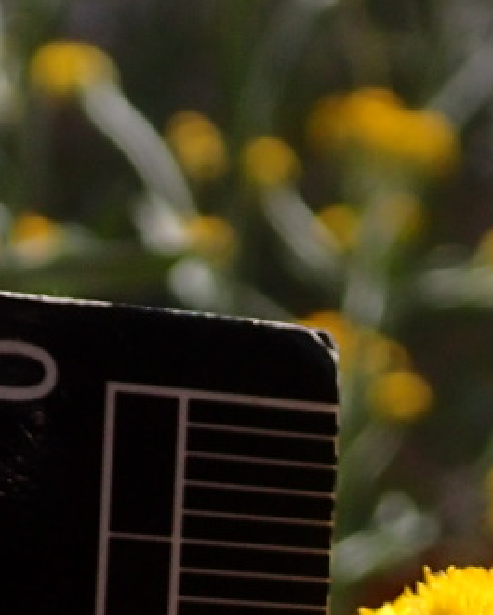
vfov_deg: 13.0
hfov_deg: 10.8
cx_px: 571
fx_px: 2570
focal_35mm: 141
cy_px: 874
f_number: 3.5
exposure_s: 1/1000
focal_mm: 6.42
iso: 100
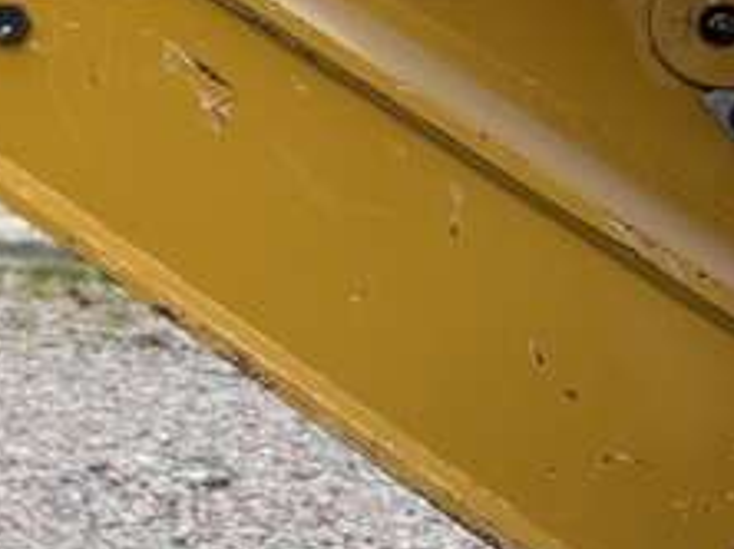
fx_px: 2478
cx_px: -860
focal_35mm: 117
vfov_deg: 12.3
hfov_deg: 13.6
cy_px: -159
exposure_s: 1/1005
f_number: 1.78
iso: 100
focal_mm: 6.76
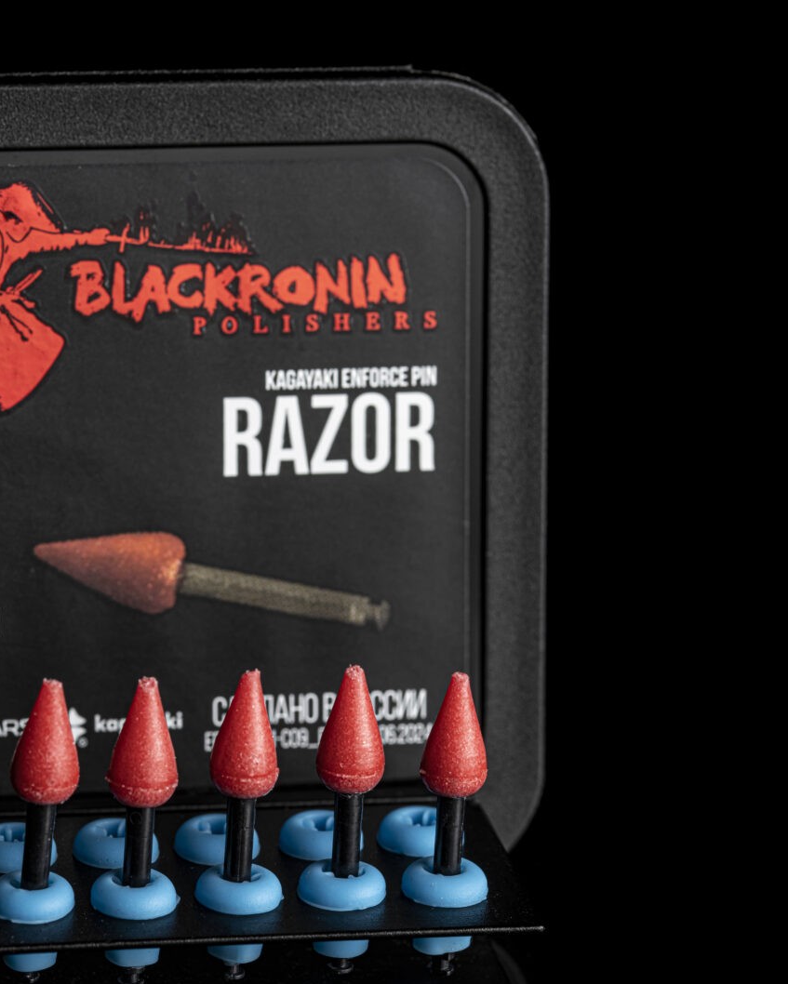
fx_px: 4342
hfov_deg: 10.3
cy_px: 493
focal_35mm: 149
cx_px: 147
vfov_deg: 12.9
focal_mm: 105
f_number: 9
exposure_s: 1/160
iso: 100
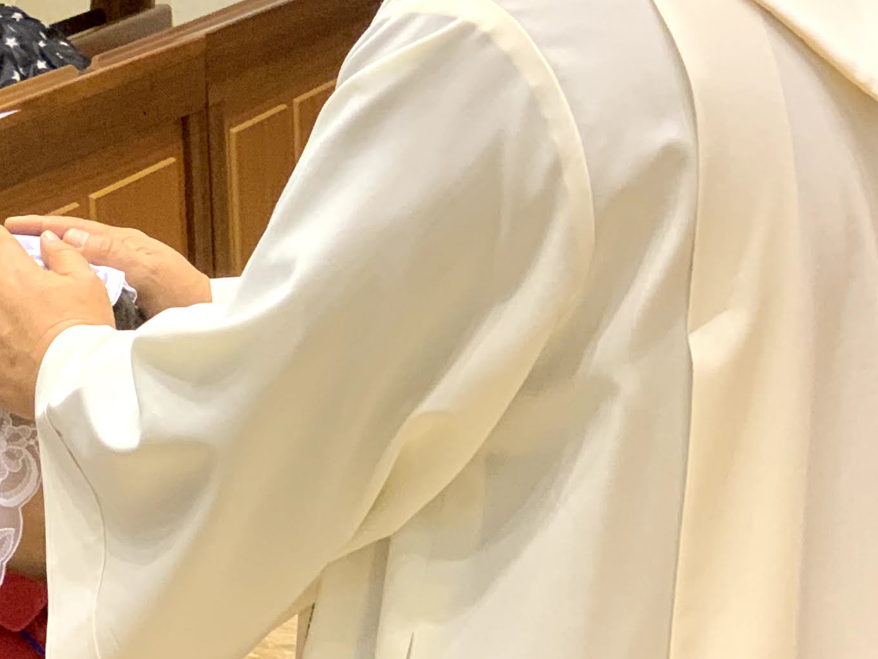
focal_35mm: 153
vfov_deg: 9.7
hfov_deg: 12.7
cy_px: 251
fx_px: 3881
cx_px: -13
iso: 320
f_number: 2.4
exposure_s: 1/60
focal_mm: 6
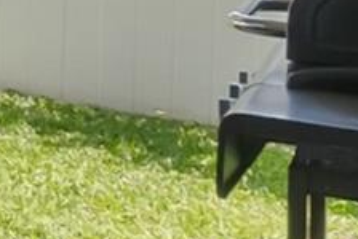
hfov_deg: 10.9
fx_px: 1065
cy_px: -163
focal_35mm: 107
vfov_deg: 12.0
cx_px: -761
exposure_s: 1/250
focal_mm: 10
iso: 1600
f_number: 8
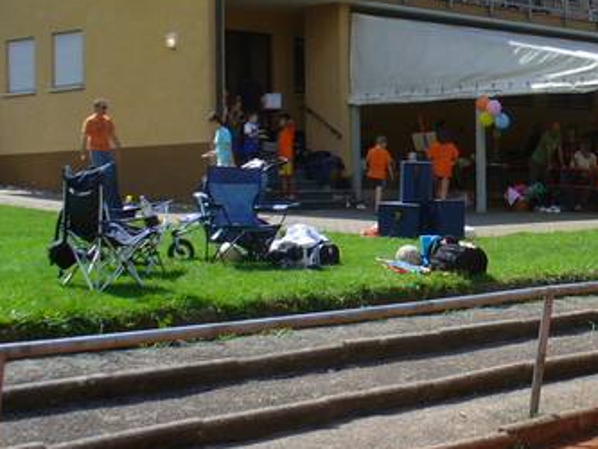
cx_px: 632
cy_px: 205
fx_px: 1383
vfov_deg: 18.4
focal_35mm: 80
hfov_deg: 23.2
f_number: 5.6
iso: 64
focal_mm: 6.1
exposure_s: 1/250
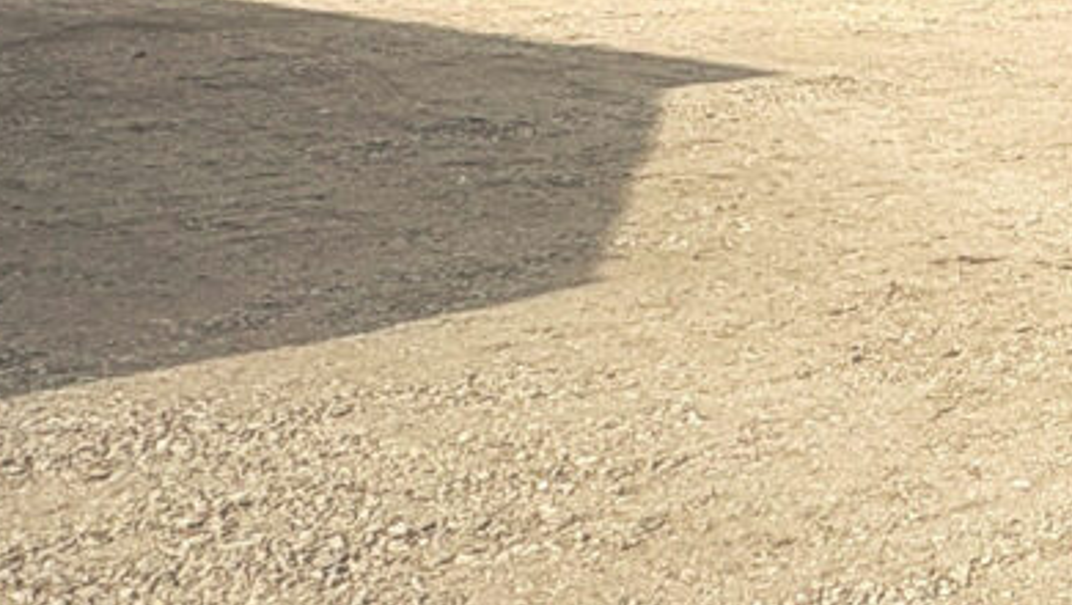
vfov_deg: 15.5
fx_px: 2133
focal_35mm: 75
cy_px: -143
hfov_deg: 23.8
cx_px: 1498
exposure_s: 1/1832
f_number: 2.2
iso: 50
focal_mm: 2.22
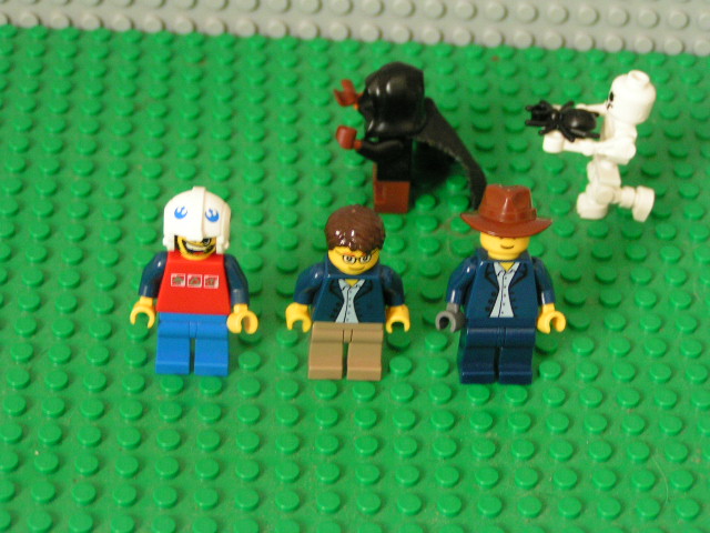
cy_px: 266
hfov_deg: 19.8
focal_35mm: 99
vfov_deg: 14.9
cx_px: 355
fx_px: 2031
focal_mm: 15.2
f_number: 3.5
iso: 200
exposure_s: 1/13
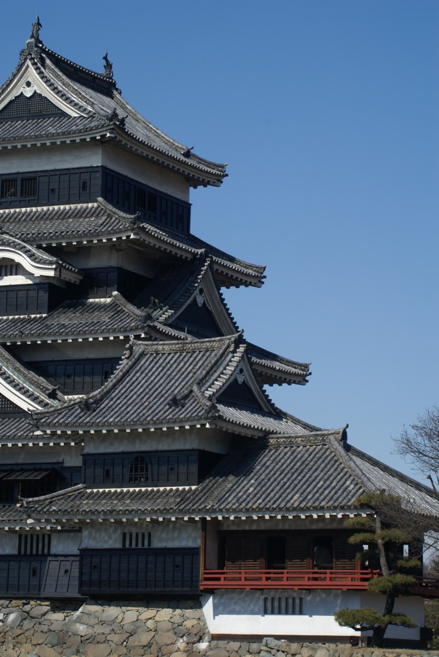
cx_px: 220
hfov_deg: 11.4
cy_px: 328
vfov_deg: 17.0
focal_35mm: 120
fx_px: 2190
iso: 100
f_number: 11
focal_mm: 80
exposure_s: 1/200
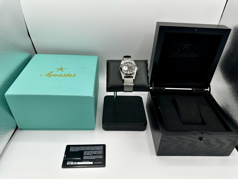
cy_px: 90
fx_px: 165
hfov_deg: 71.6
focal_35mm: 24
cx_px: 119
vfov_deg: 56.8
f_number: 1.78
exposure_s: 1/435
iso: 80
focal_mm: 6.86
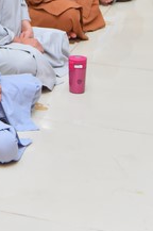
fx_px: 883
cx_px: -58
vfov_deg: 14.4
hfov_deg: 9.7
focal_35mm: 138
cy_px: -46
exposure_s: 1/100
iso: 1250
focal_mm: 46
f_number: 5
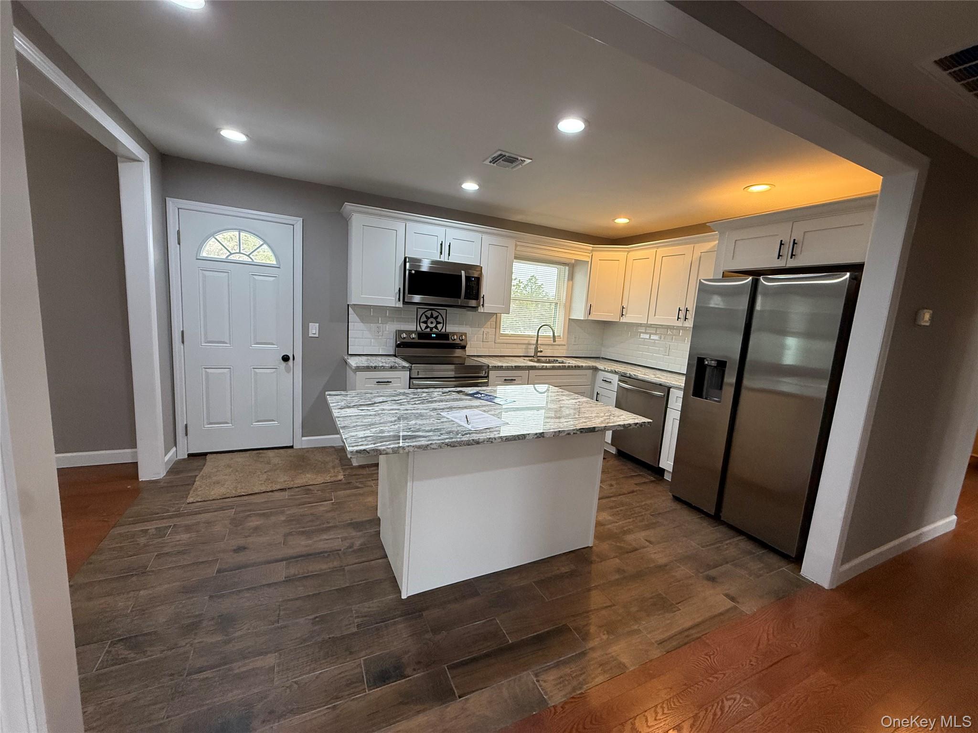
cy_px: 366
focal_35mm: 14
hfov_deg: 102.1
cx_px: 489
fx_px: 396
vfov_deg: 85.7
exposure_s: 1/120
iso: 250
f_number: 2.2
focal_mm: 2.22
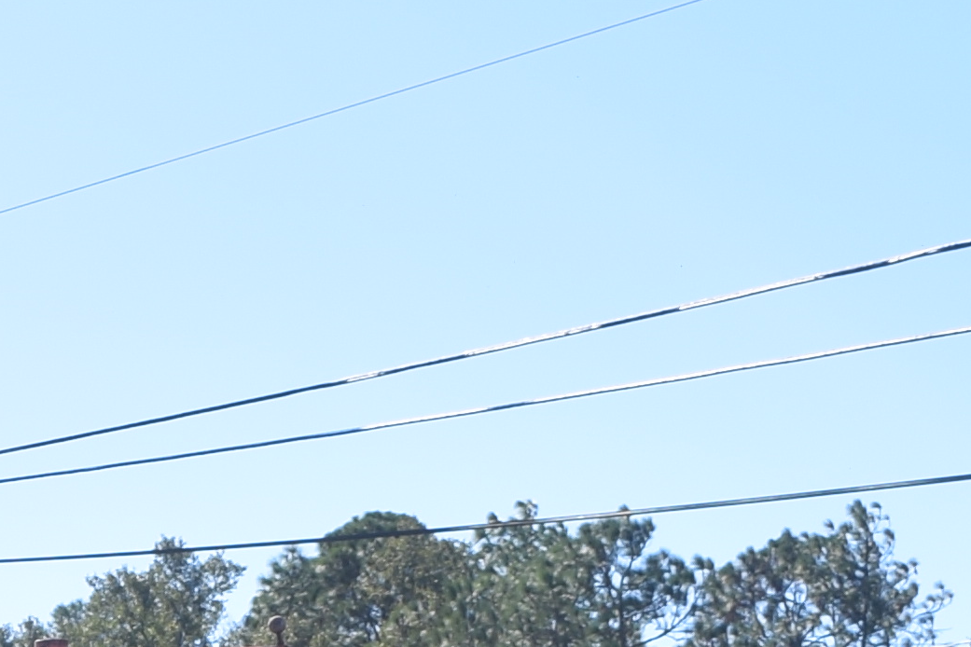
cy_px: 1255
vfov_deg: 6.7
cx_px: -959
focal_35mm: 199
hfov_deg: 9.7
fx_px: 5364
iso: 100
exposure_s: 1/200
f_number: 9
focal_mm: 23
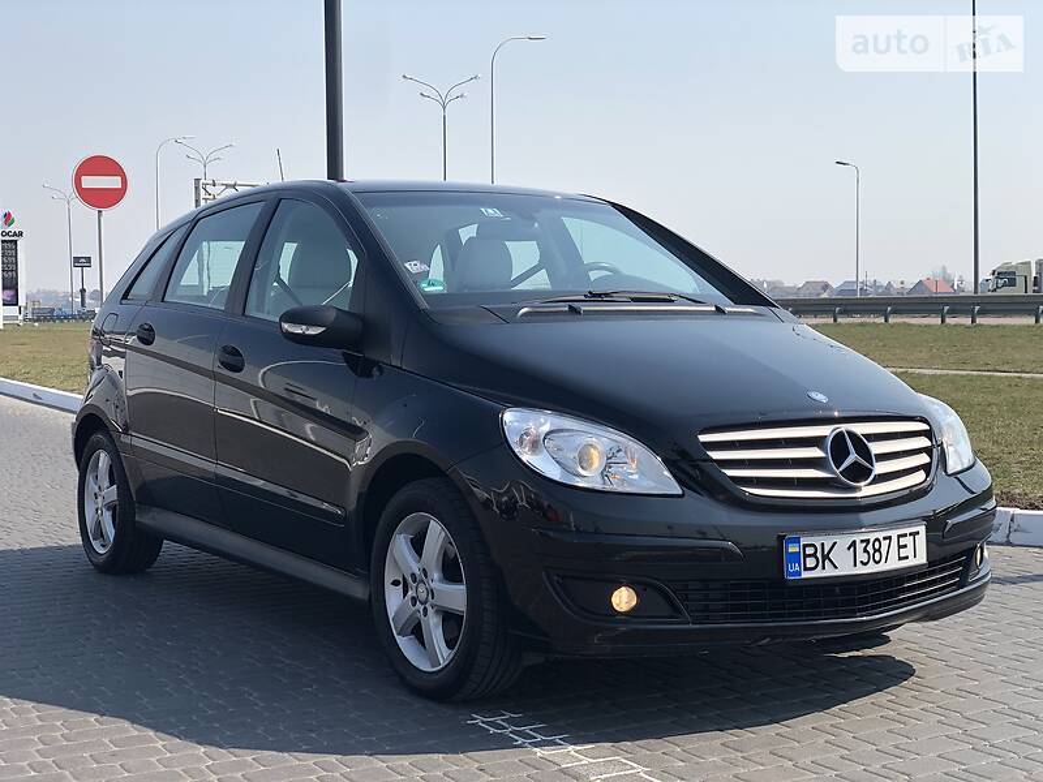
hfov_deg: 36.8
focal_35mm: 52
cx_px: 522
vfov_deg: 28.0
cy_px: 391
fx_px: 1567
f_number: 2.4
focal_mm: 6
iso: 16
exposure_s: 1/979
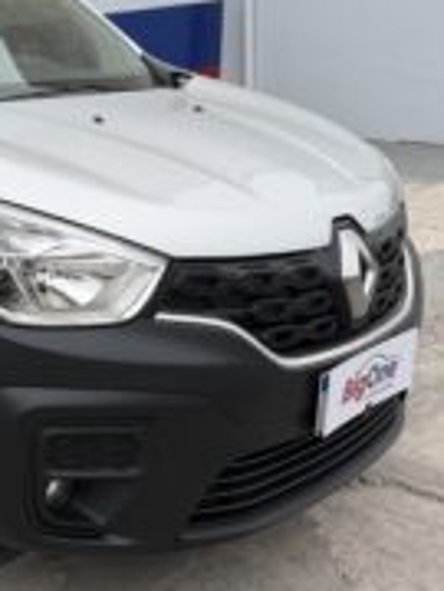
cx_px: -49
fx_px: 821
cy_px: 259
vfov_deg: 39.6
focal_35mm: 48
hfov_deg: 27.6
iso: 80
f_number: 1.78
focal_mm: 6.76
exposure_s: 1/1139
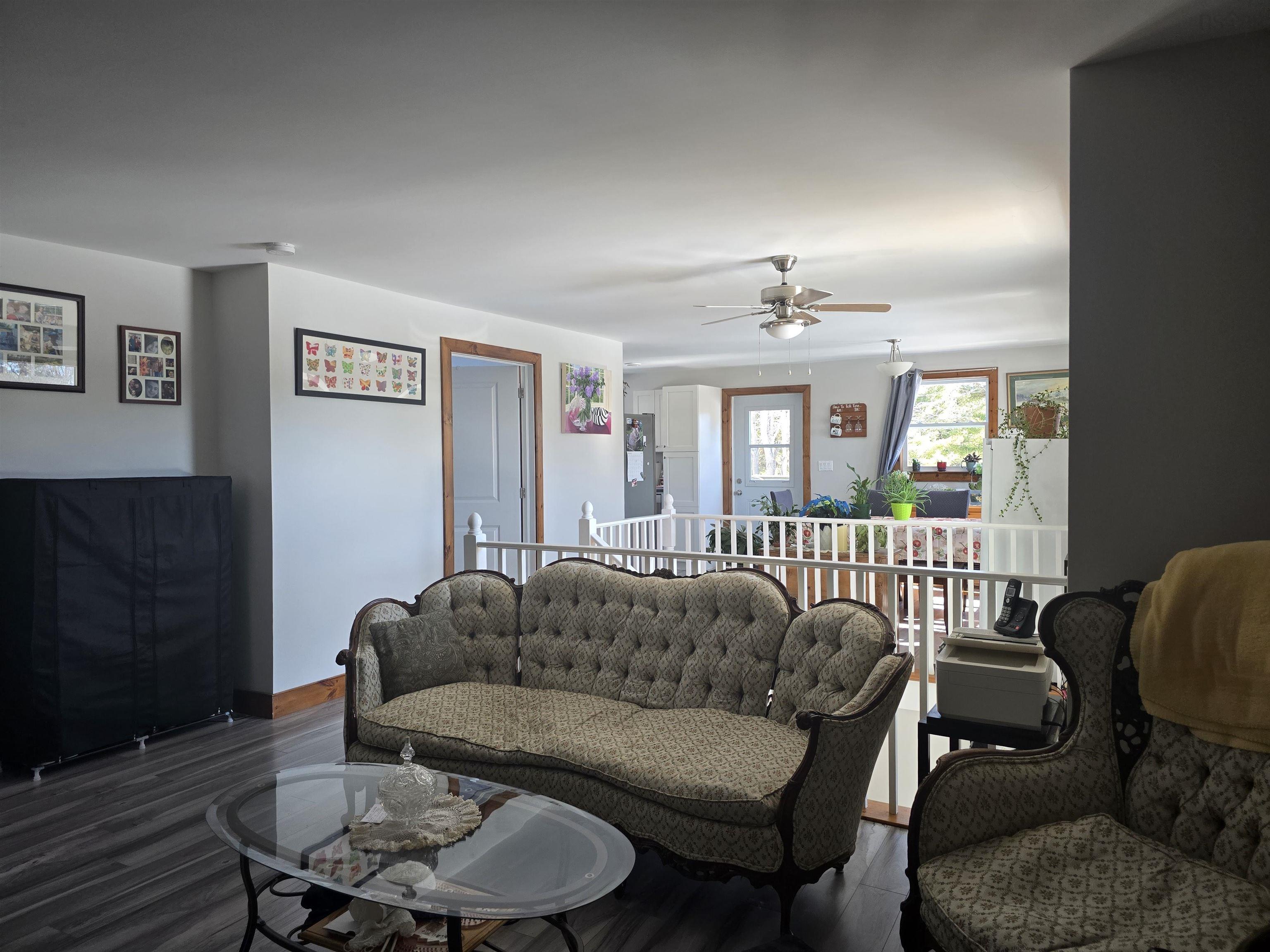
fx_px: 844
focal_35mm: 23
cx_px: 635
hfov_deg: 73.9
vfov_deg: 58.9
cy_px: 476
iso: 125
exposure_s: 1/180
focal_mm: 6.3
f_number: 1.7
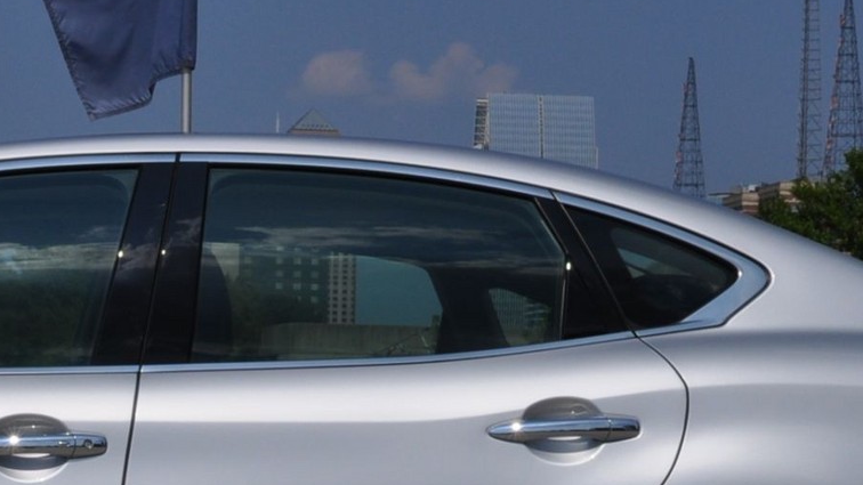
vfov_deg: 8.9
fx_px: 3089
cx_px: 43
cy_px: 552
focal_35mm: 135
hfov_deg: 15.7
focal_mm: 26
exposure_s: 1/640
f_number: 13
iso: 200
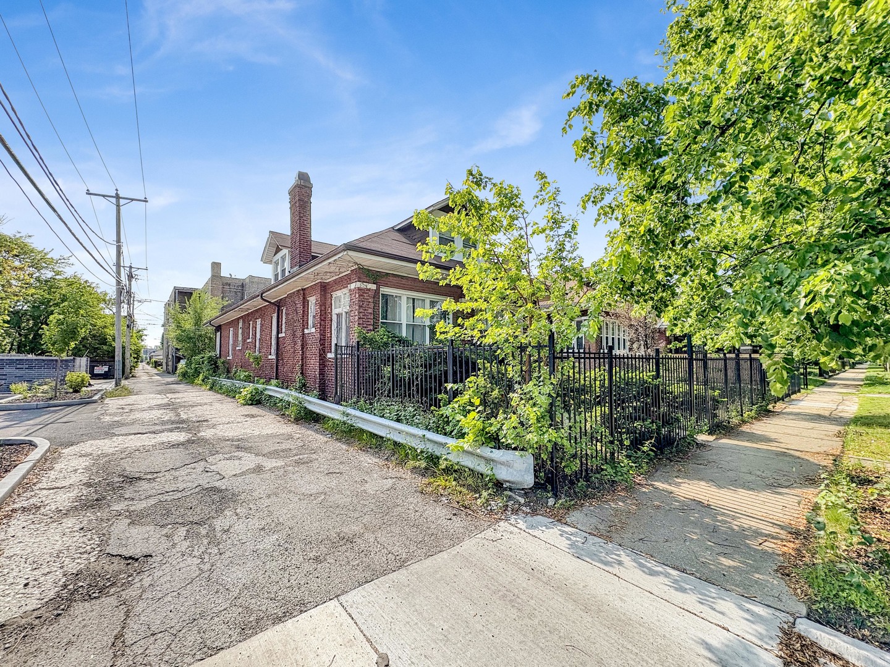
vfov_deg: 85.7
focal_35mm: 14
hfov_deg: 102.1
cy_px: 334
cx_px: 445
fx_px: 360
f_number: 2.2
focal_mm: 2.22
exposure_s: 1/1078
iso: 64
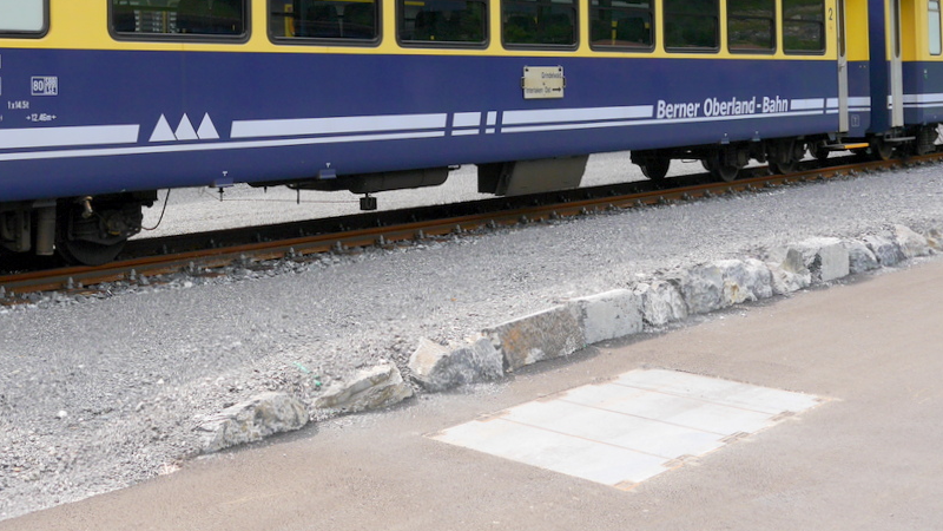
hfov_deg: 41.1
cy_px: 70
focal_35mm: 49
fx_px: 1225
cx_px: 259
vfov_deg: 23.9
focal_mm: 15
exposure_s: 1/200
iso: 160
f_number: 5.6
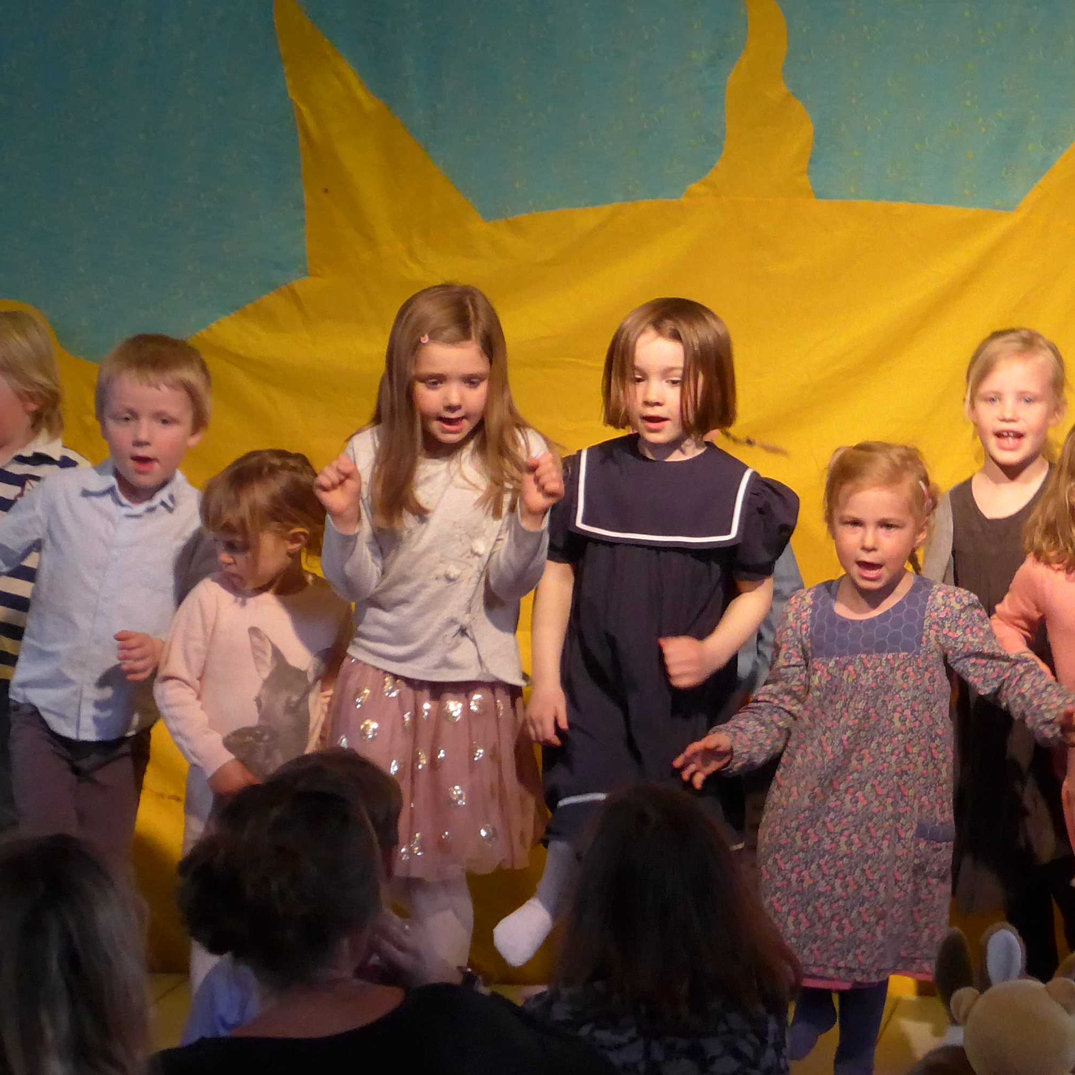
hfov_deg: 11.4
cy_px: 497
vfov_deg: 11.5
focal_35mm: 152
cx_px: 931
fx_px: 5340
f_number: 4.5
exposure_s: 1/125
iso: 800
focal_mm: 17
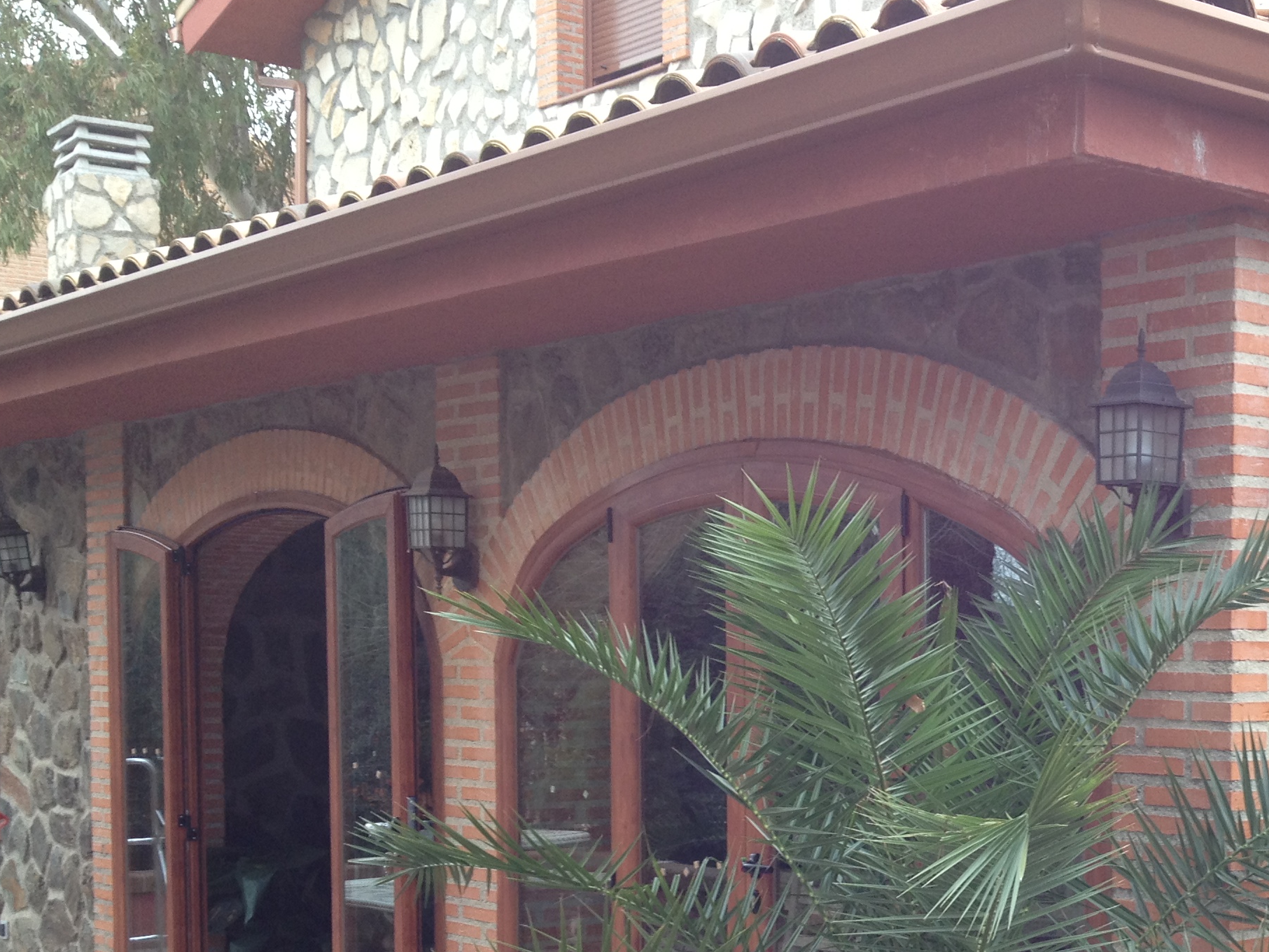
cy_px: 780
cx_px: 1077
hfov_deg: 29.8
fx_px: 2310
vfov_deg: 22.9
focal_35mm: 63
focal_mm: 4.28
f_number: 2.4
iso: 64
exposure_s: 1/60
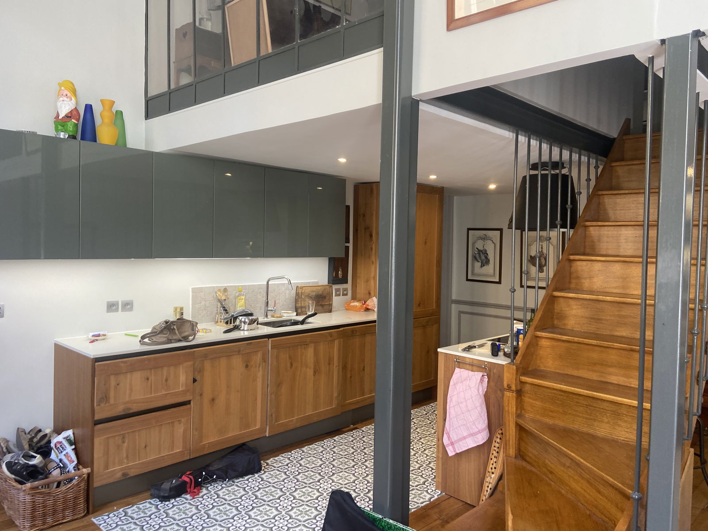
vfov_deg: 53.1
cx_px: 354
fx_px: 532
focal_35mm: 26
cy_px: 266
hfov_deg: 67.3
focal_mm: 4.25
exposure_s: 1/121
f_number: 1.8
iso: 100
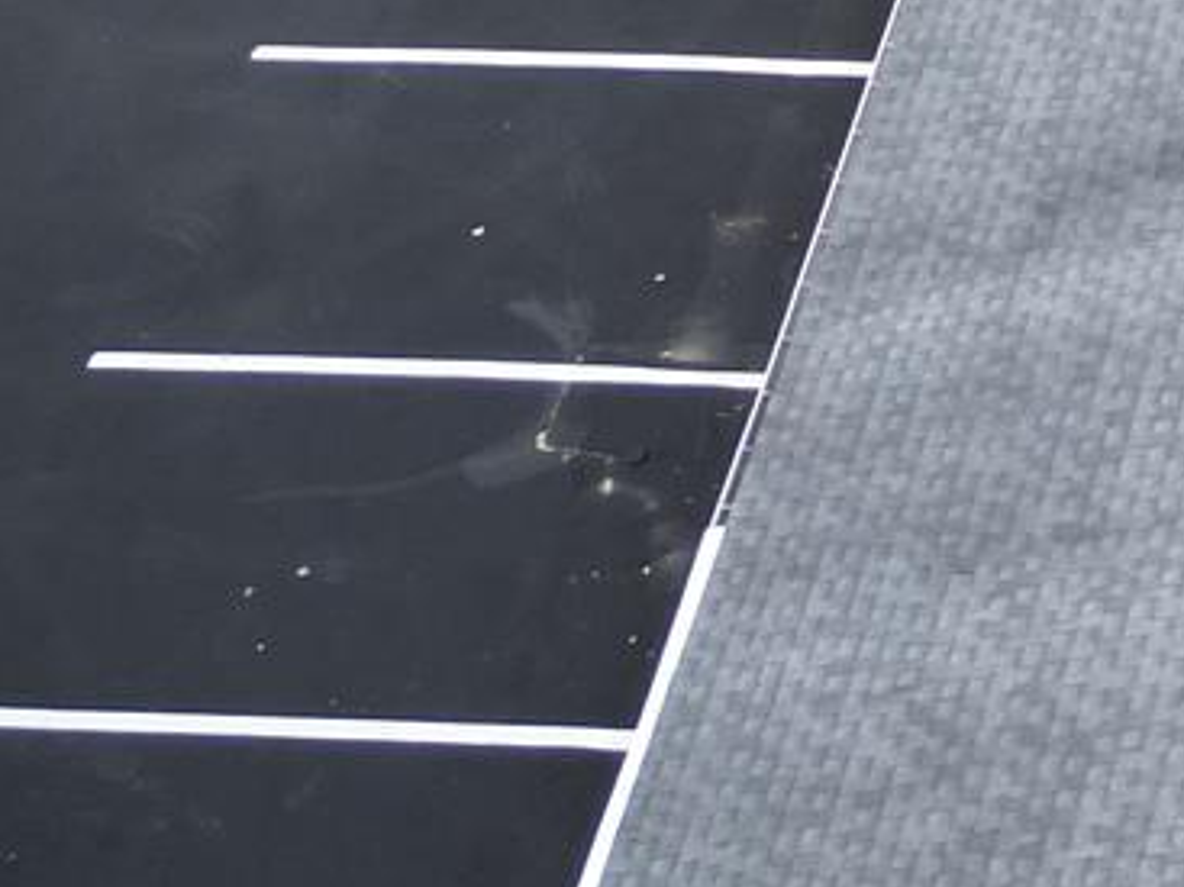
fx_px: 4582
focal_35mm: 134
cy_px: -1145
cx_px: 1903
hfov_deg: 13.6
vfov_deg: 9.9
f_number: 1.7
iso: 120
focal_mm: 6.72
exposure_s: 1/640
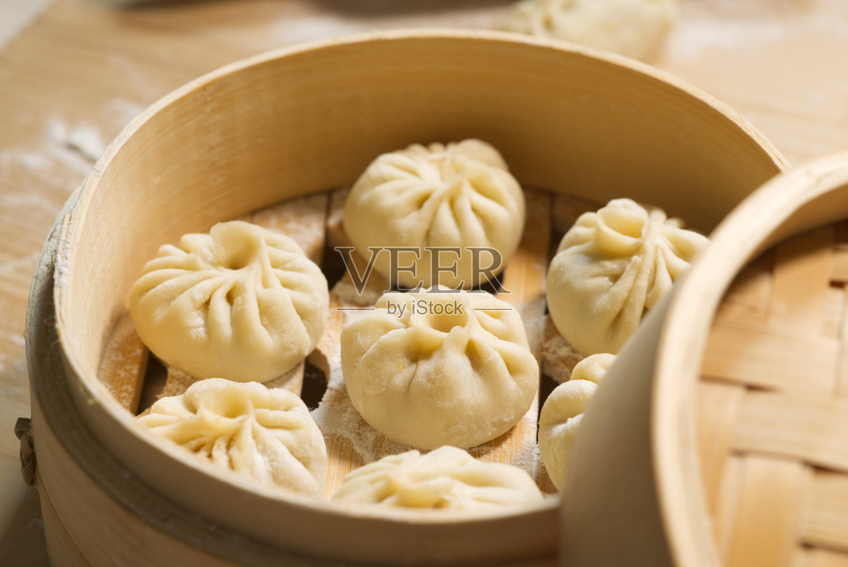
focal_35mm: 90
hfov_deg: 22.6
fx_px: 2121
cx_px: 424
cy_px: 284
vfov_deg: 15.2
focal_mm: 90
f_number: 8
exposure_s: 1/80
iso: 1000
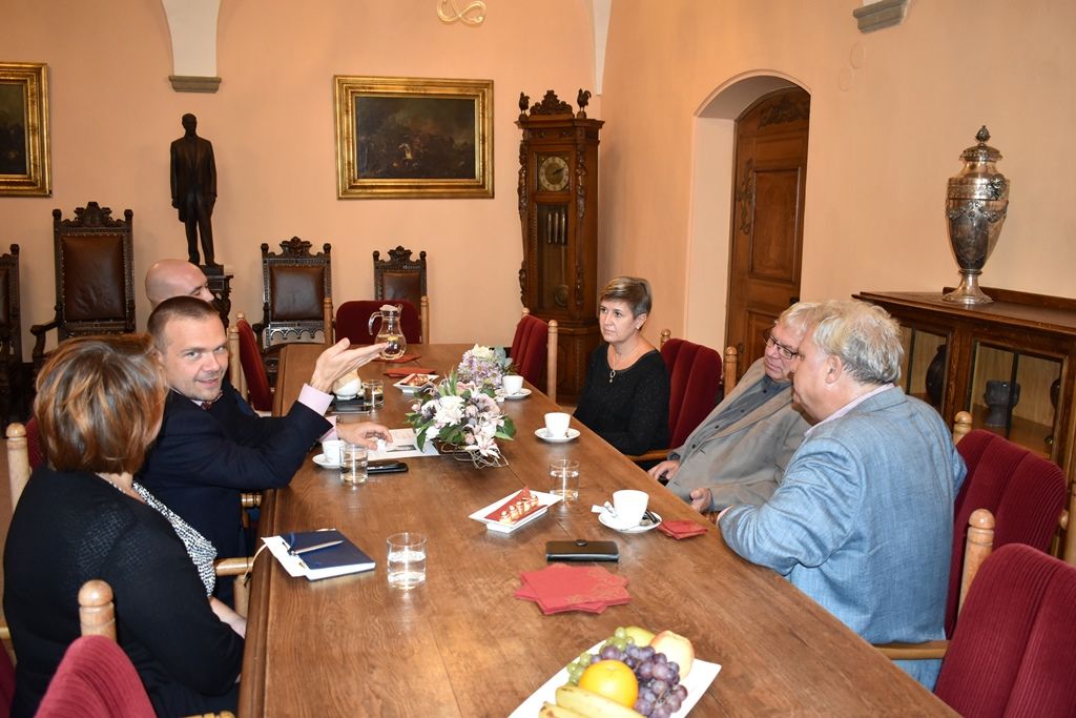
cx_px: 538
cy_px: 359
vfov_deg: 43.6
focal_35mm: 30
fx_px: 897
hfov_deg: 61.9
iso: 1100
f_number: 3.5
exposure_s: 1/60
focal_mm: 20
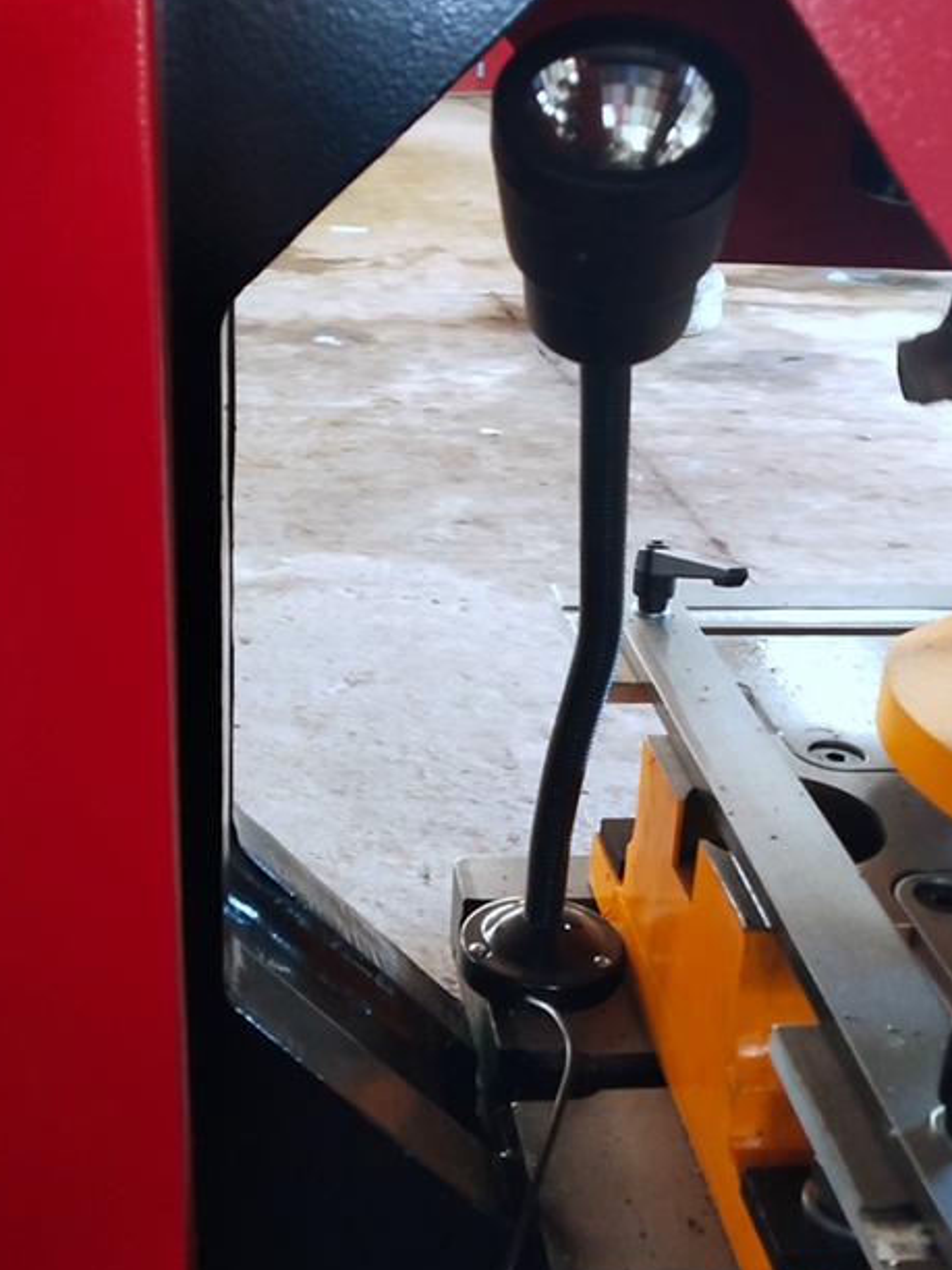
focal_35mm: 49
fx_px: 1797
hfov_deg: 29.7
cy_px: 592
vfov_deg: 38.9
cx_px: 421
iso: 324
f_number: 1.8
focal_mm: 3.95
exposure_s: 1/50
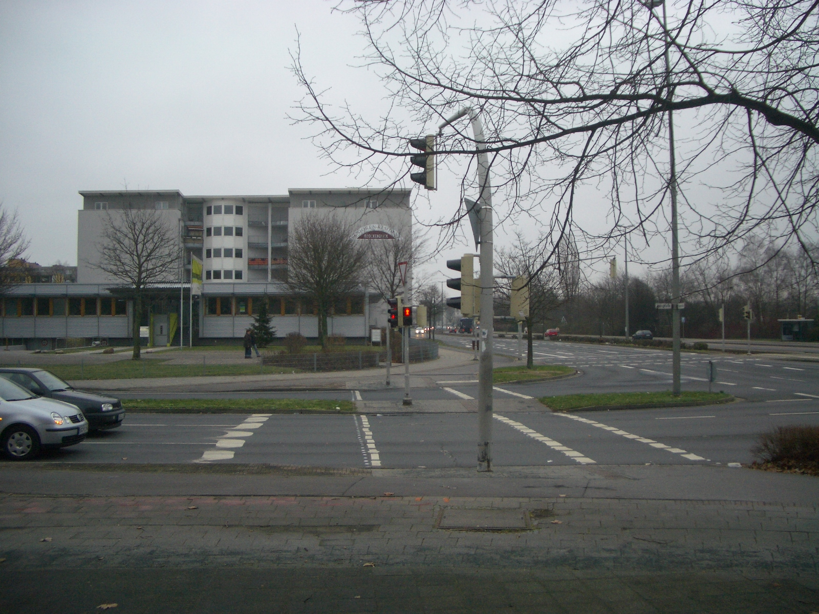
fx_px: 828
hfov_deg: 52.6
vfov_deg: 40.7
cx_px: 410
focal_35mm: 35
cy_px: 307
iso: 100
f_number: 2.6
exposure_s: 1/160
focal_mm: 5.8
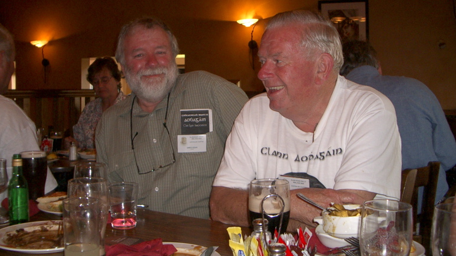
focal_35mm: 42
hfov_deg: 48.4
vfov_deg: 28.3
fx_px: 508
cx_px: 219
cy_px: 116
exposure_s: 1/40
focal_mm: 5.8
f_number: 2.6
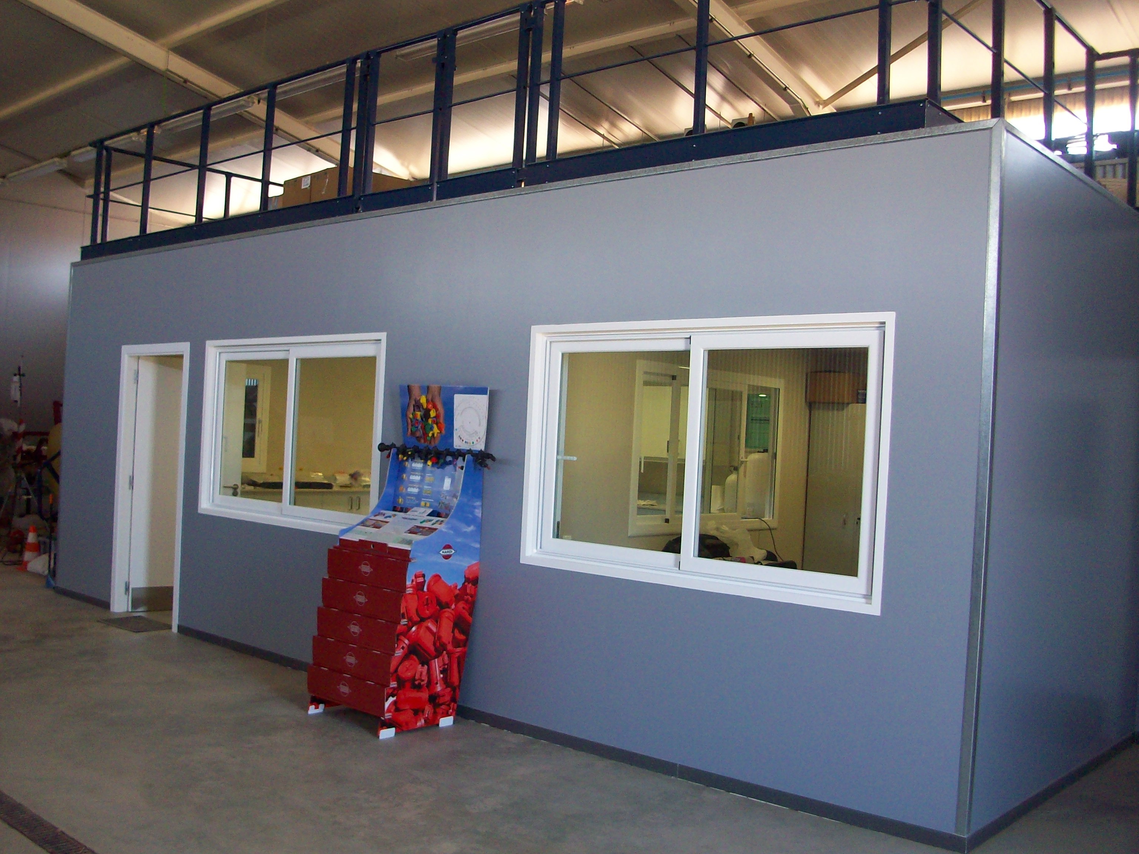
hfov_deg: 54.0
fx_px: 1119
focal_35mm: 34
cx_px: 570
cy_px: 427
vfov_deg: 41.8
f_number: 2.8
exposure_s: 1/62.8
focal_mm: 5.7
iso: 160
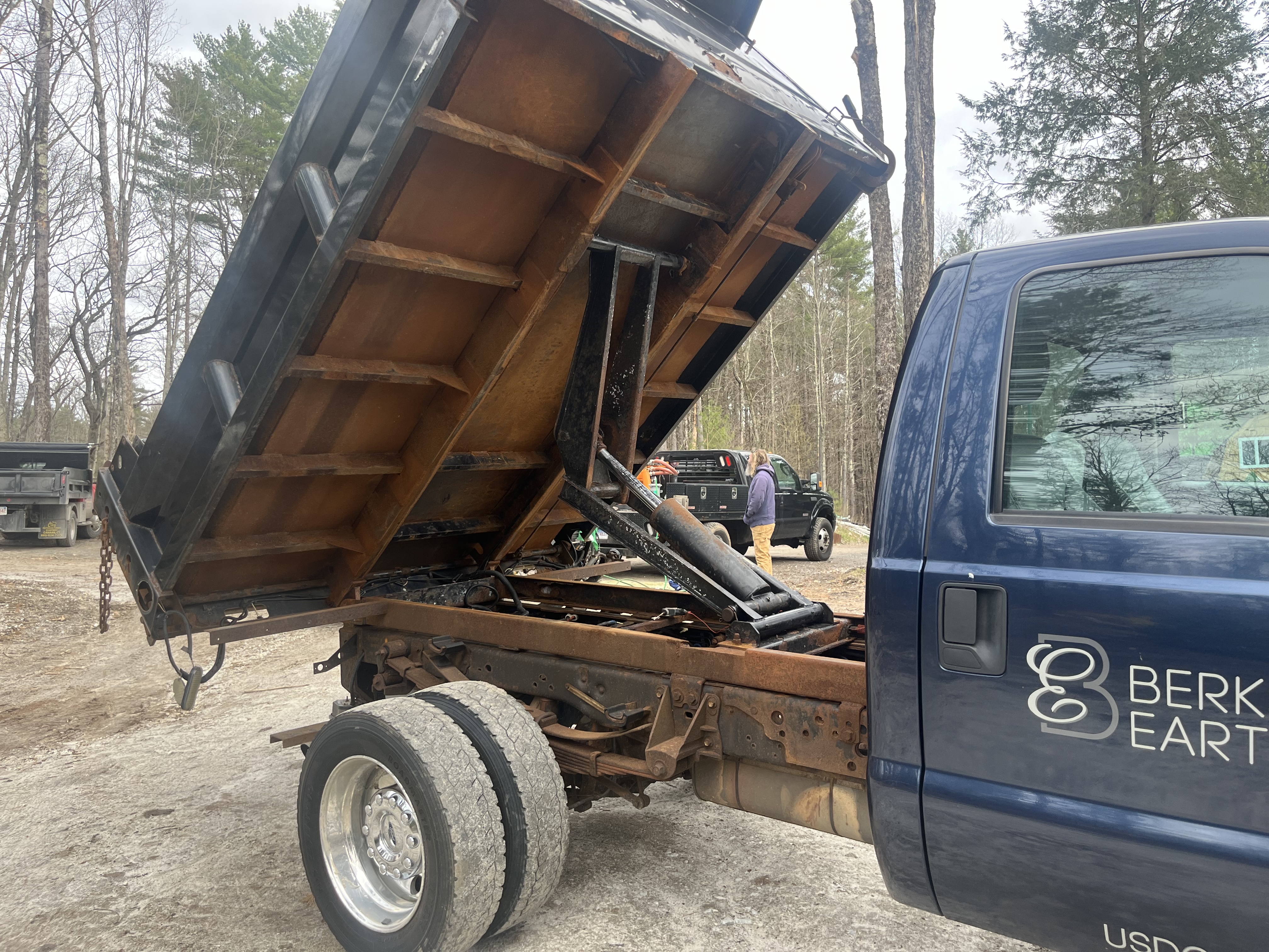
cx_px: 634
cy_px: 476
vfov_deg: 53.1
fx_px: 953
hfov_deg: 67.3
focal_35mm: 26
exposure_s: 1/508
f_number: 1.6
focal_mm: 5.1
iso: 50
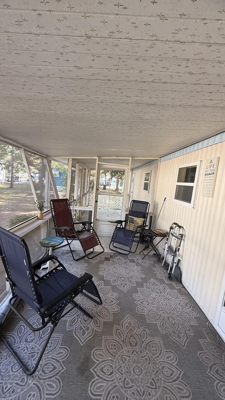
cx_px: 113
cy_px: 203
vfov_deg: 99.4
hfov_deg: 67.1
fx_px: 170
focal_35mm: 16
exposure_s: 1/99
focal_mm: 2.22
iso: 200
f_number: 2.2
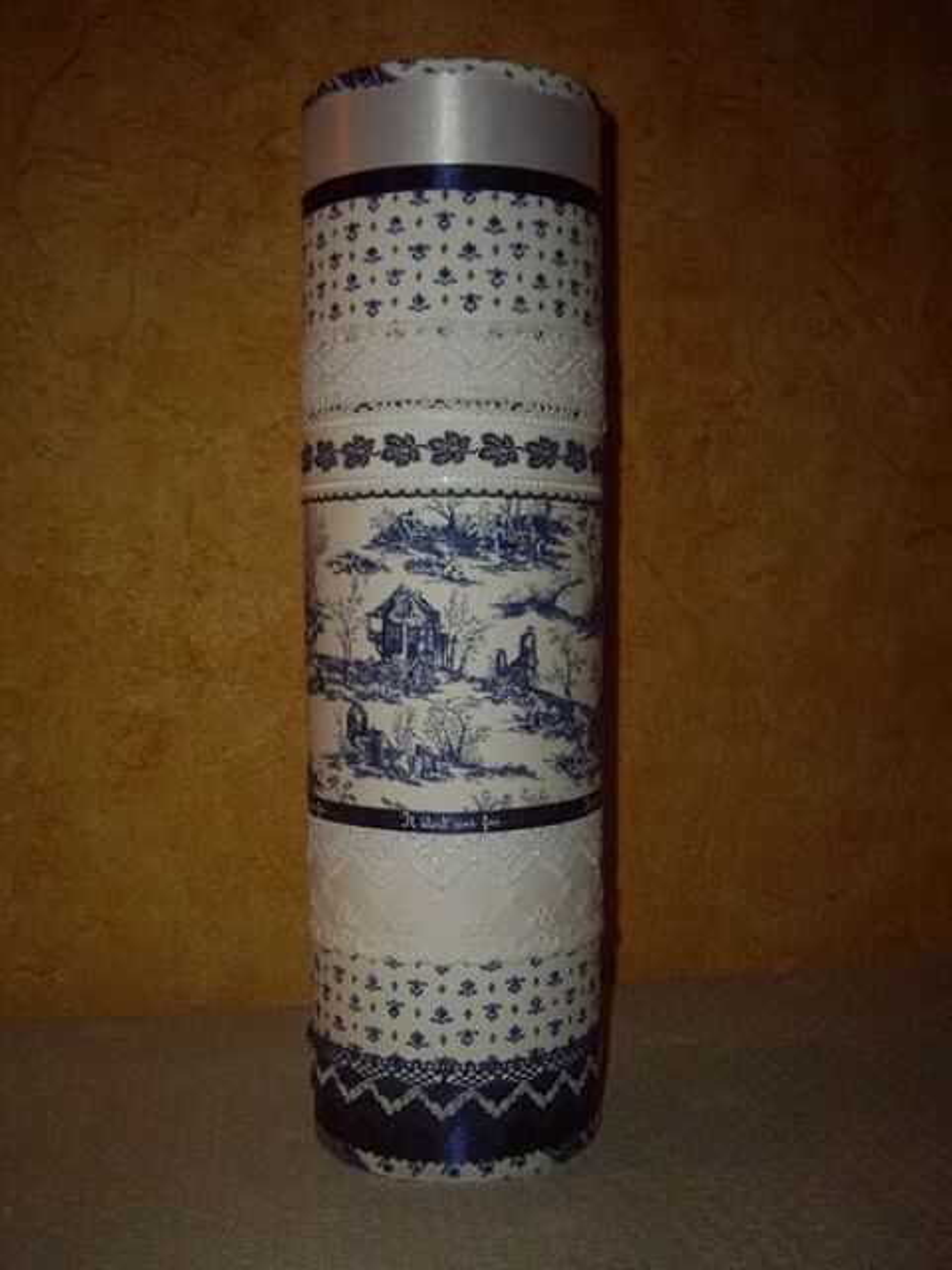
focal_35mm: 38
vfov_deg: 49.0
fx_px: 1393
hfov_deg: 37.7
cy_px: 635
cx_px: 476
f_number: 2.8
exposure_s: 1/40
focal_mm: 7.9
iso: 400
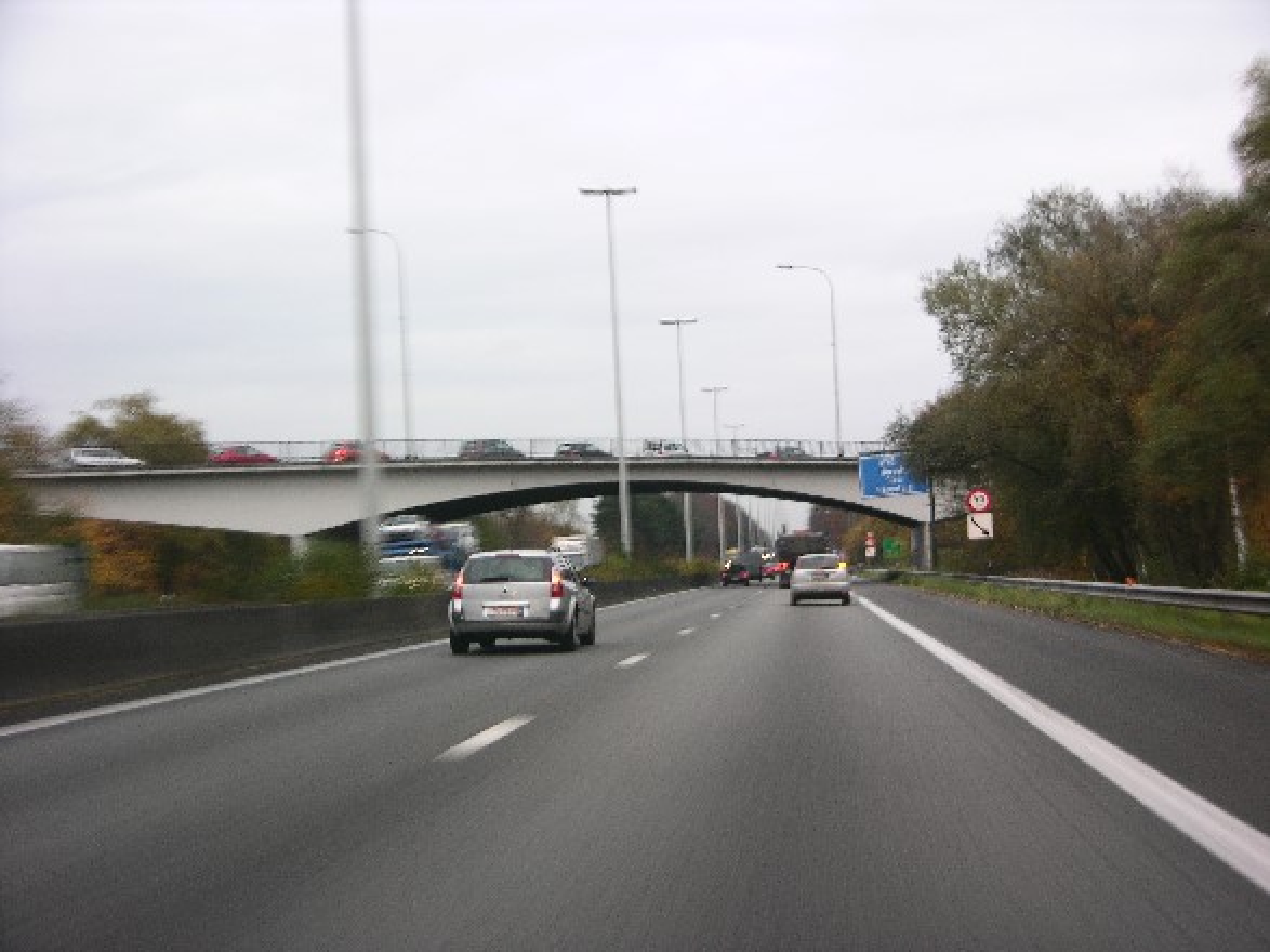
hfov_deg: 31.2
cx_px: 635
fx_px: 2274
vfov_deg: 23.6
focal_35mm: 62
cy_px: 476
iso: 50
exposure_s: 1/15.5
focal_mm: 15.7
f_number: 3.2
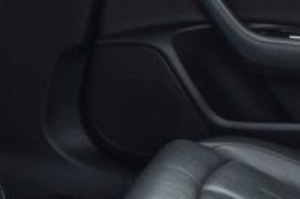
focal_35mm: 156
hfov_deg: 13.2
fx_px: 1299
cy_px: 286
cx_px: 139
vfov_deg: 8.6
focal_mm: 20
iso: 1000
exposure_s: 1/15
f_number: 6.3
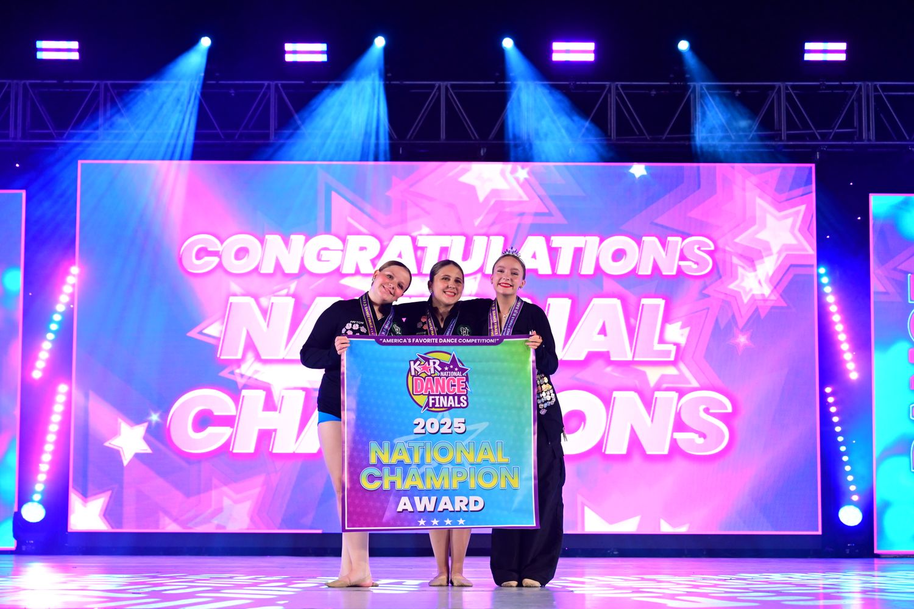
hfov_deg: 28.8
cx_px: 457
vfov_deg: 19.5
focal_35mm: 70
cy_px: 304
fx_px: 1777
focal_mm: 70
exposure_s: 1/400
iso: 2500
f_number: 4
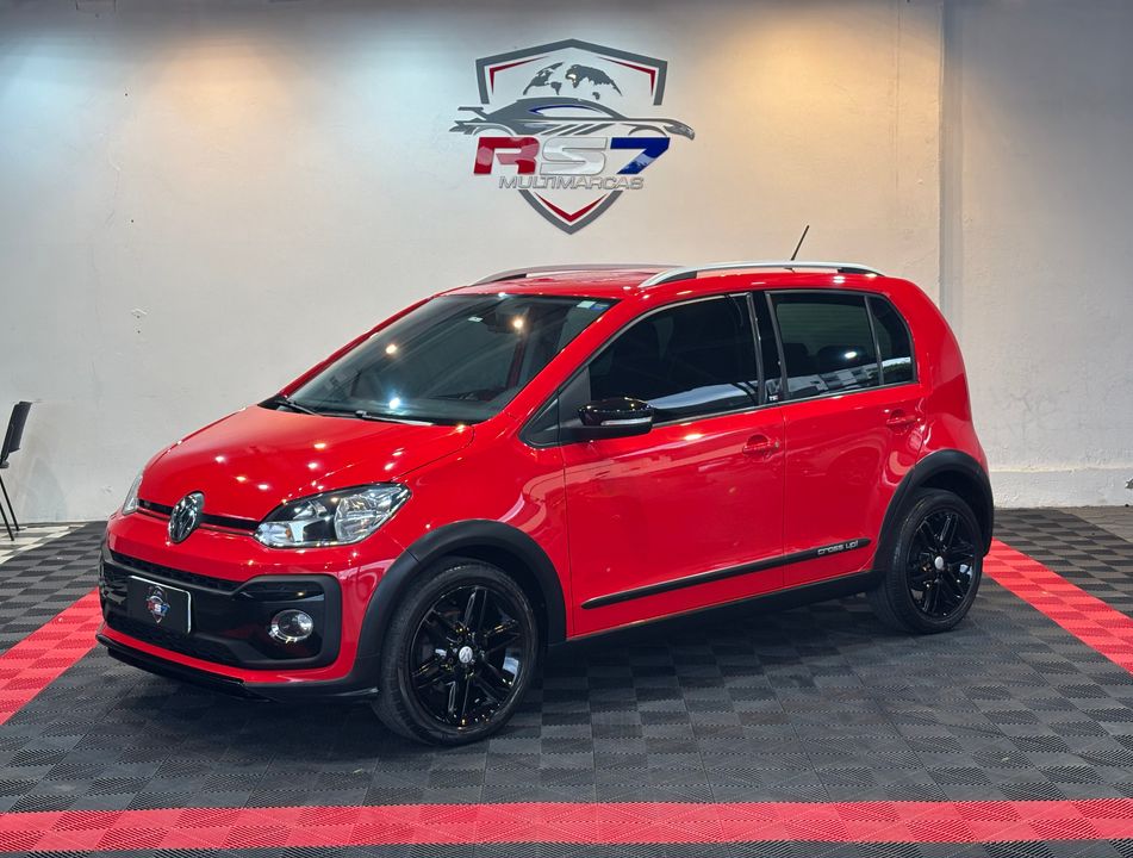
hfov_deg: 36.7
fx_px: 1708
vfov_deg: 28.2
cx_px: 566
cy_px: 429
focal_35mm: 52
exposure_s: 1/60
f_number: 1.6
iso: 25
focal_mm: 5.96
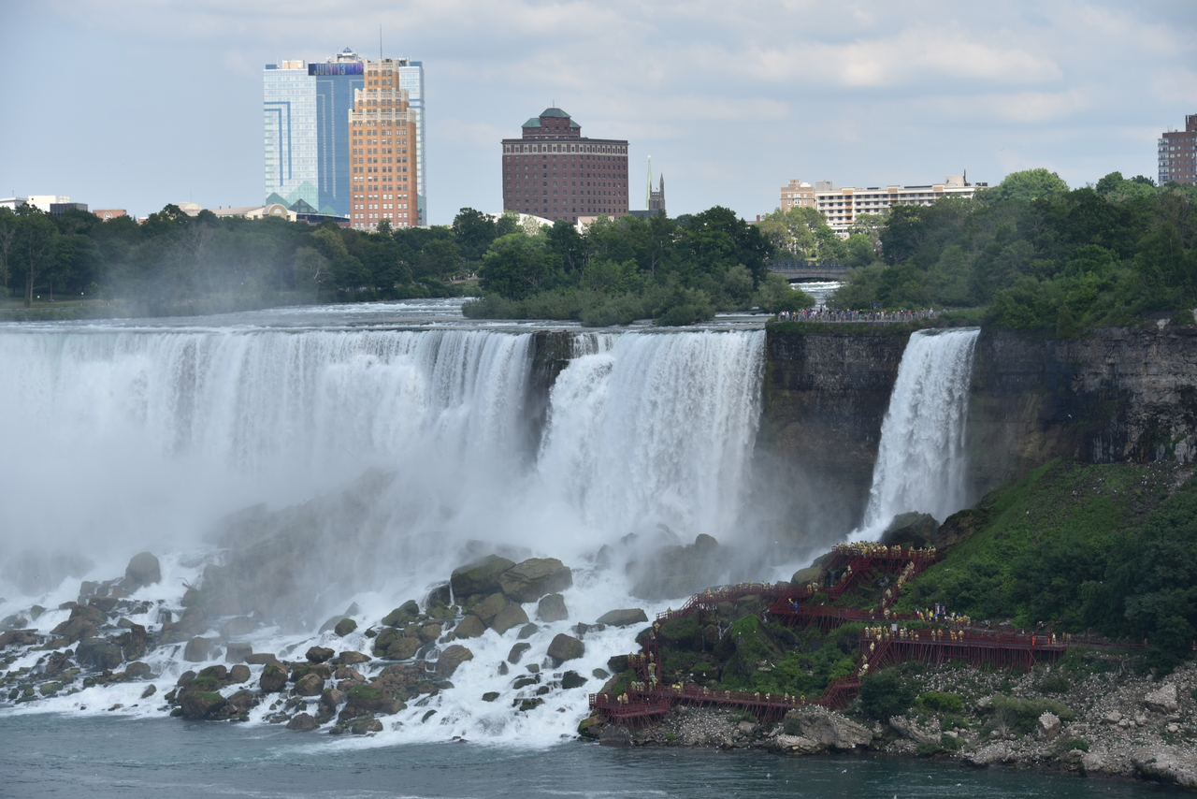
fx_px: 3326
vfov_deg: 13.7
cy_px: 400
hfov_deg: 20.4
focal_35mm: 100
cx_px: 598
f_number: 8
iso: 100
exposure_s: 1/250
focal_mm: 100
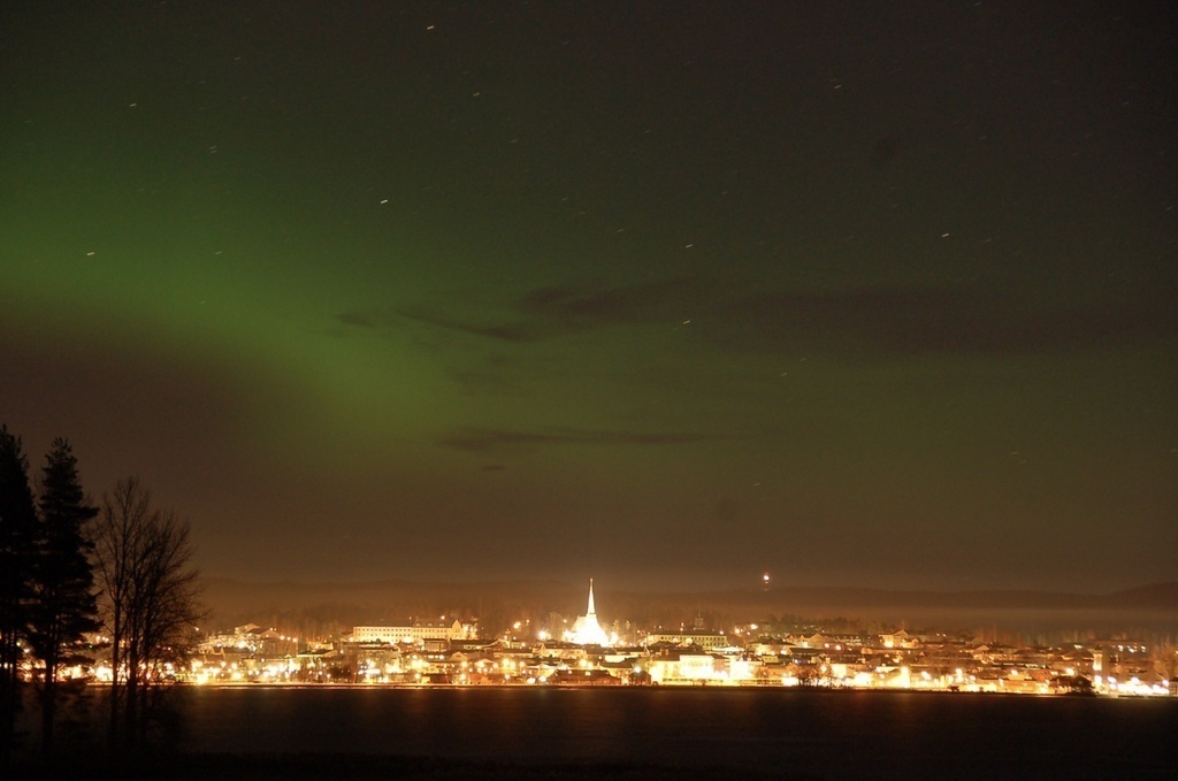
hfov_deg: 14.4
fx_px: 4655
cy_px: 390
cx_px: 589
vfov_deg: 9.6
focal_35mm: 142
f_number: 5.6
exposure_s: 20
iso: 800
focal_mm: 95
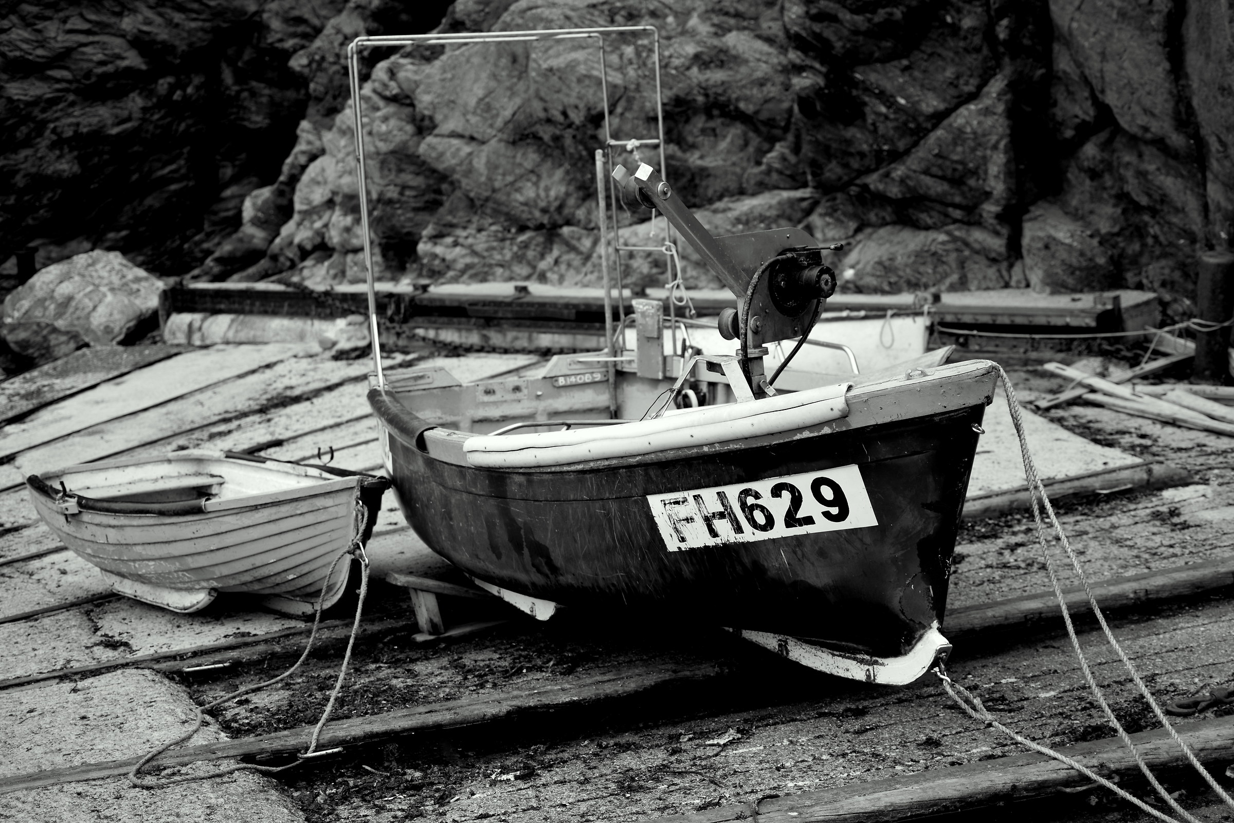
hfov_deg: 37.9
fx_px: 1799
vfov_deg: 25.8
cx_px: 617
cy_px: 412
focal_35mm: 52
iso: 100
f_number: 2.2
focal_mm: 35
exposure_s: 1/800
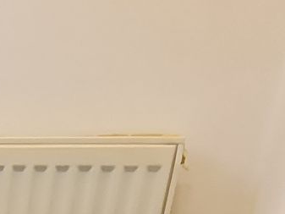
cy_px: 500
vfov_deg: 13.8
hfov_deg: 20.2
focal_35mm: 79
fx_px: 651
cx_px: -175
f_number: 2.2
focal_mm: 1.74
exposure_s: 1/50
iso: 320
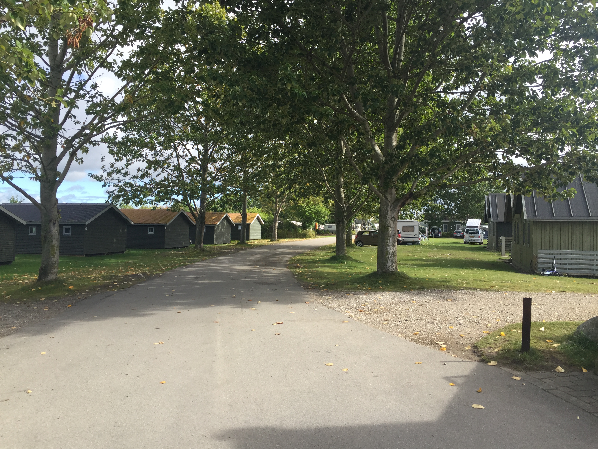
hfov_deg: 61.7
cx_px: 299
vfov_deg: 48.2
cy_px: 224
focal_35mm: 29
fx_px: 501
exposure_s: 1/860
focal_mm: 4.15
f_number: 2.2
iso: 32
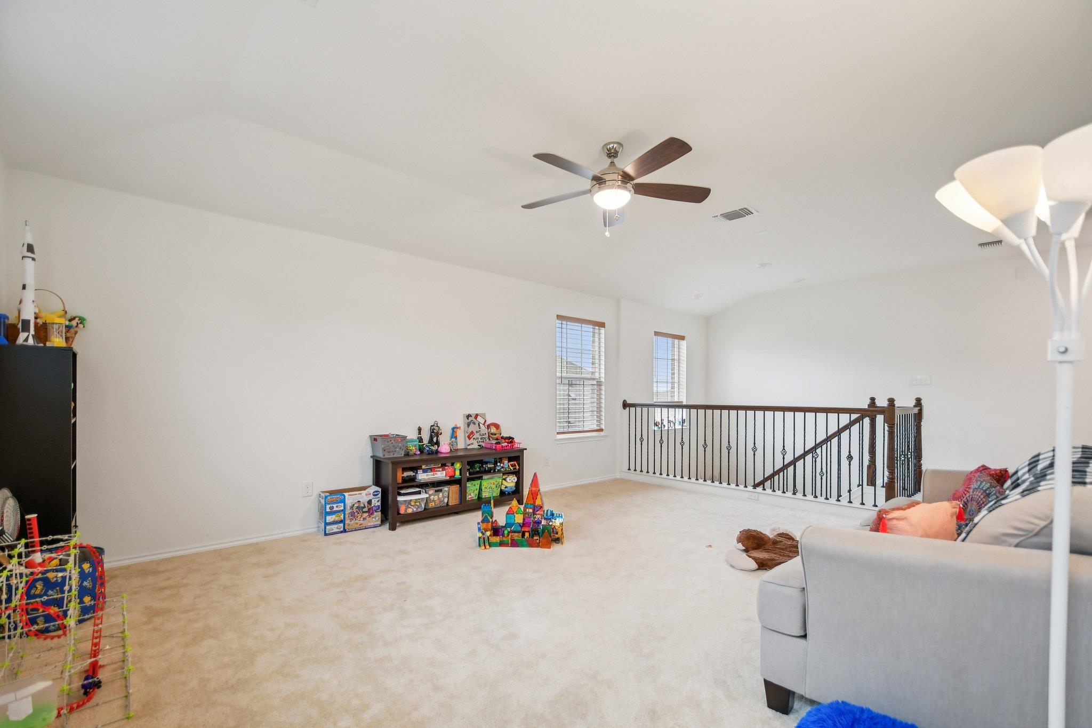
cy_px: 364
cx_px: 546
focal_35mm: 15
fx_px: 455
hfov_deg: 100.4
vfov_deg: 77.3
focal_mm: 10
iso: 400
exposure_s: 1/160
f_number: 3.5
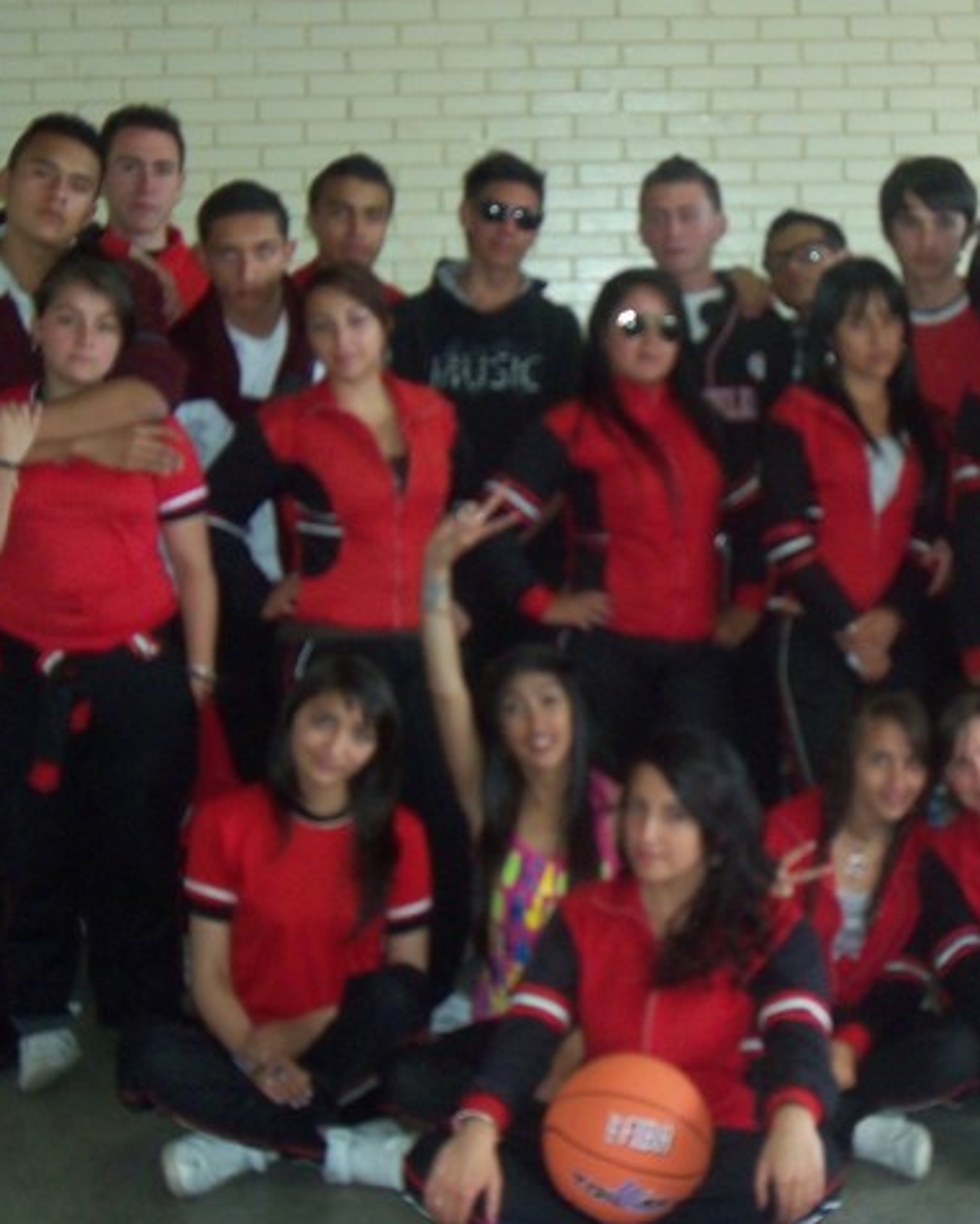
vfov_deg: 34.1
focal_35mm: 55
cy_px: 611
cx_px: 705
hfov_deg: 27.3
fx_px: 1993
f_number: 3.2
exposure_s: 1/40
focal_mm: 7.1
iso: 250
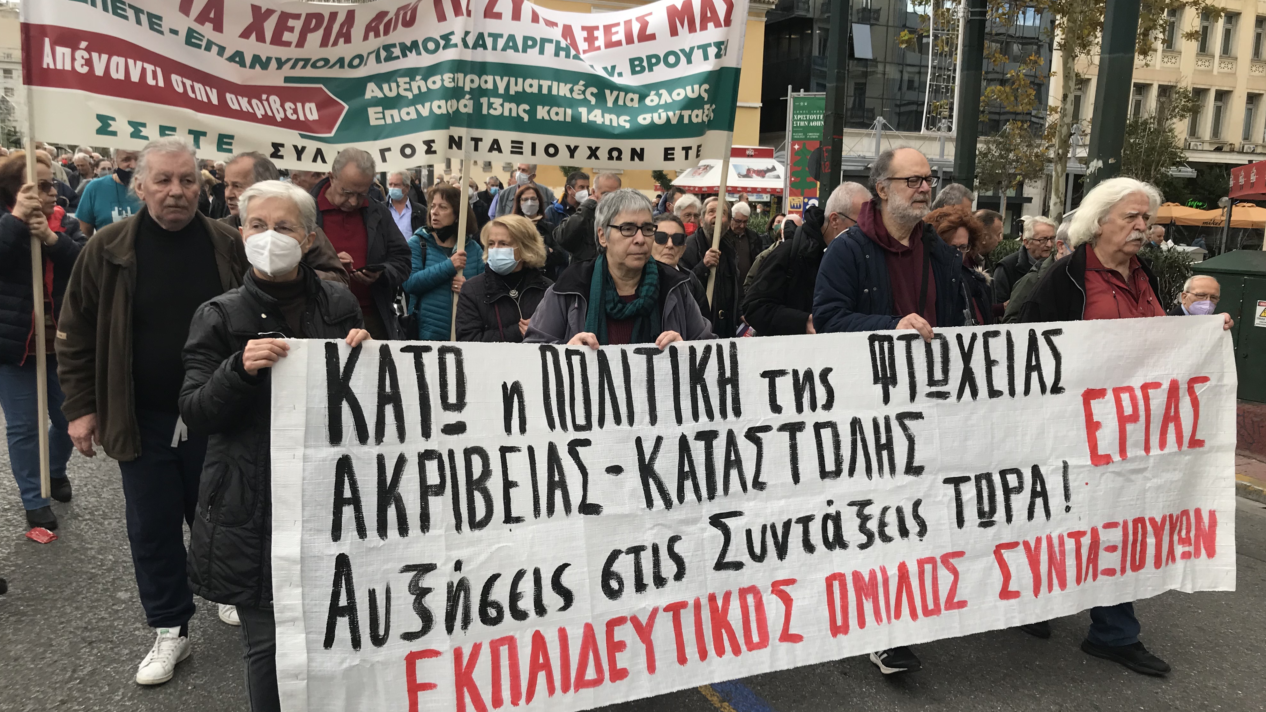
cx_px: 634
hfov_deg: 62.6
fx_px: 1041
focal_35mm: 31
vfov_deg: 37.7
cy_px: 392
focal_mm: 3.99
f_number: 1.8
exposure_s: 1/330
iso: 20
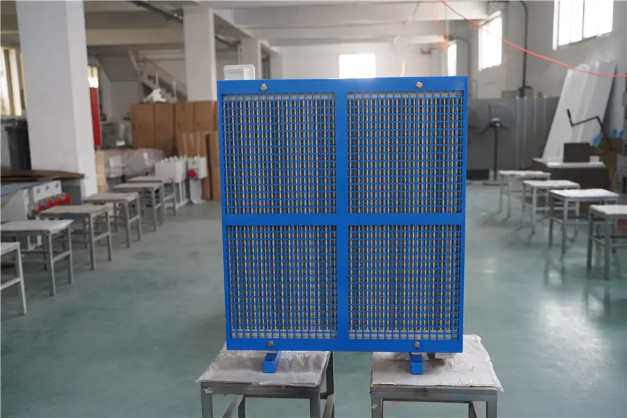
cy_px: 209
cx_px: 314
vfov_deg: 35.9
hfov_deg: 51.9
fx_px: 644
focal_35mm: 37
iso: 500
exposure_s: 1/80
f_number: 2.8
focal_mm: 37
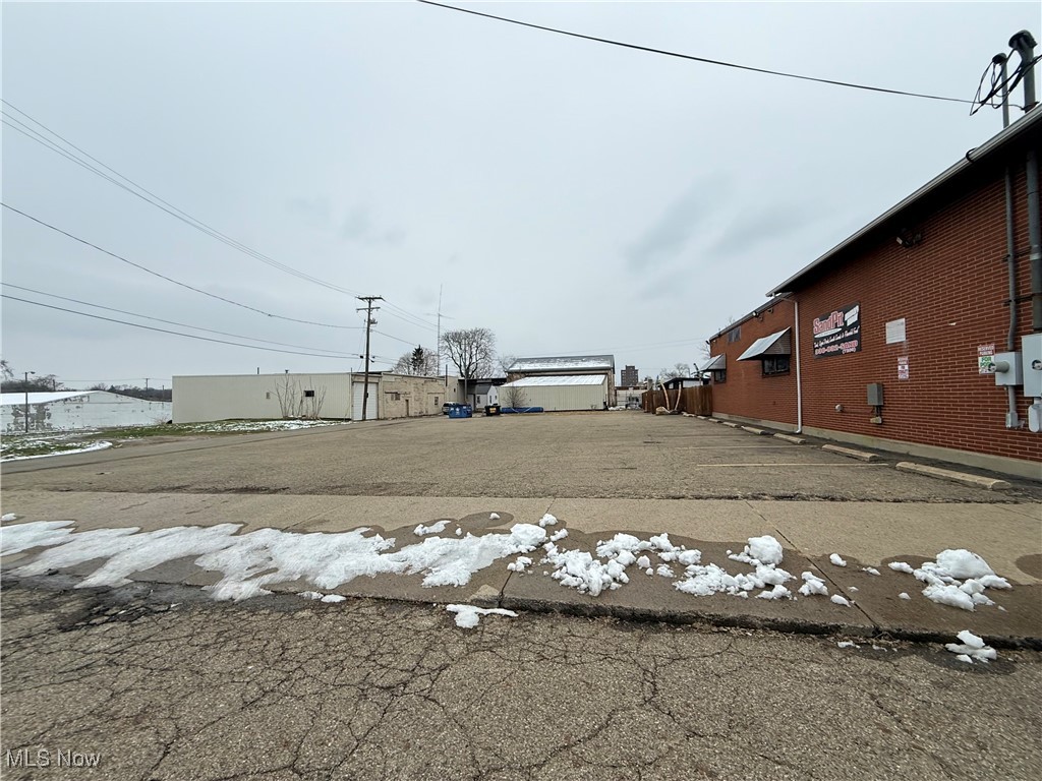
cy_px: 390
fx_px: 421
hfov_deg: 102.1
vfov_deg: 85.7
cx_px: 521
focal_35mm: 14
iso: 50
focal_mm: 2.22
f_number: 2.2
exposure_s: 1/726
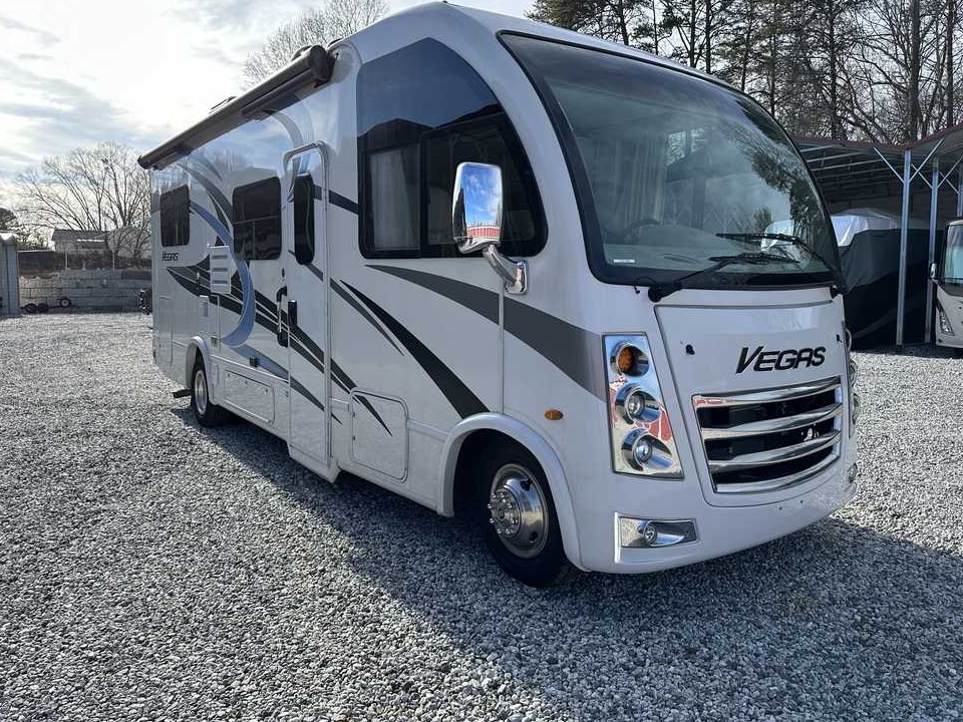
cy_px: 347
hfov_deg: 69.4
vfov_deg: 54.9
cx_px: 492
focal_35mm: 25
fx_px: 695
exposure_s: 1/2252
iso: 80
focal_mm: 6.86
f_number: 1.78
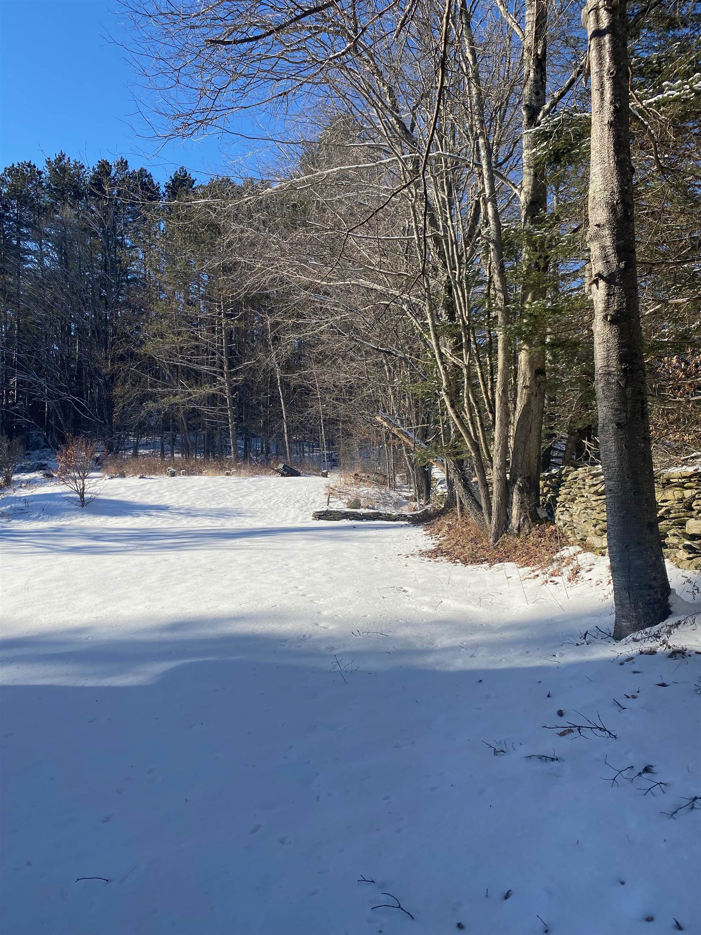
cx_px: 350
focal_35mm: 26
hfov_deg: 53.1
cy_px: 468
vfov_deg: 67.3
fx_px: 702
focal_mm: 4.25
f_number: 1.8
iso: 32
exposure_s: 1/2625
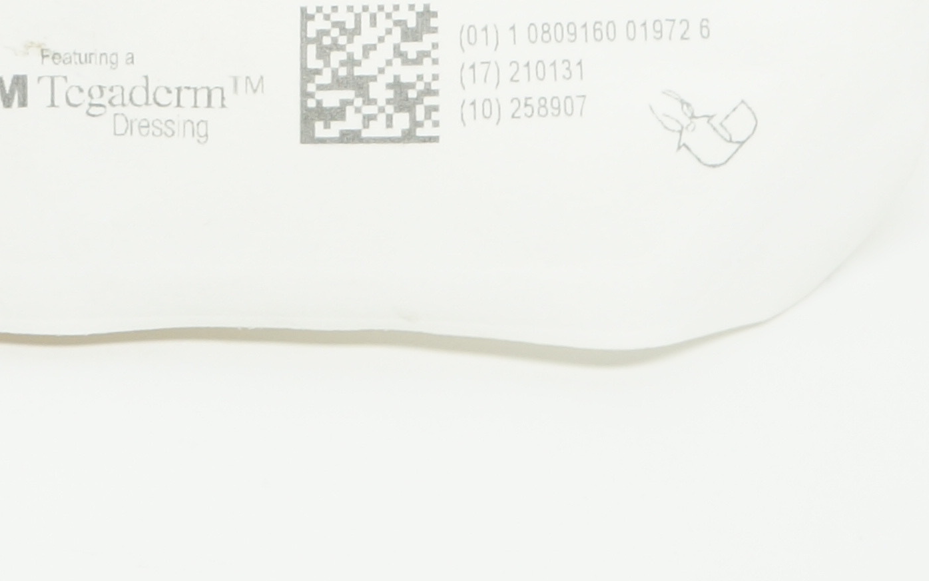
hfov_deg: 9.9
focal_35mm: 210
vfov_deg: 6.2
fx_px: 5312
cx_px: -17
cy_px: -283
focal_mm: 39
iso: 400
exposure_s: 1/25
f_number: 9
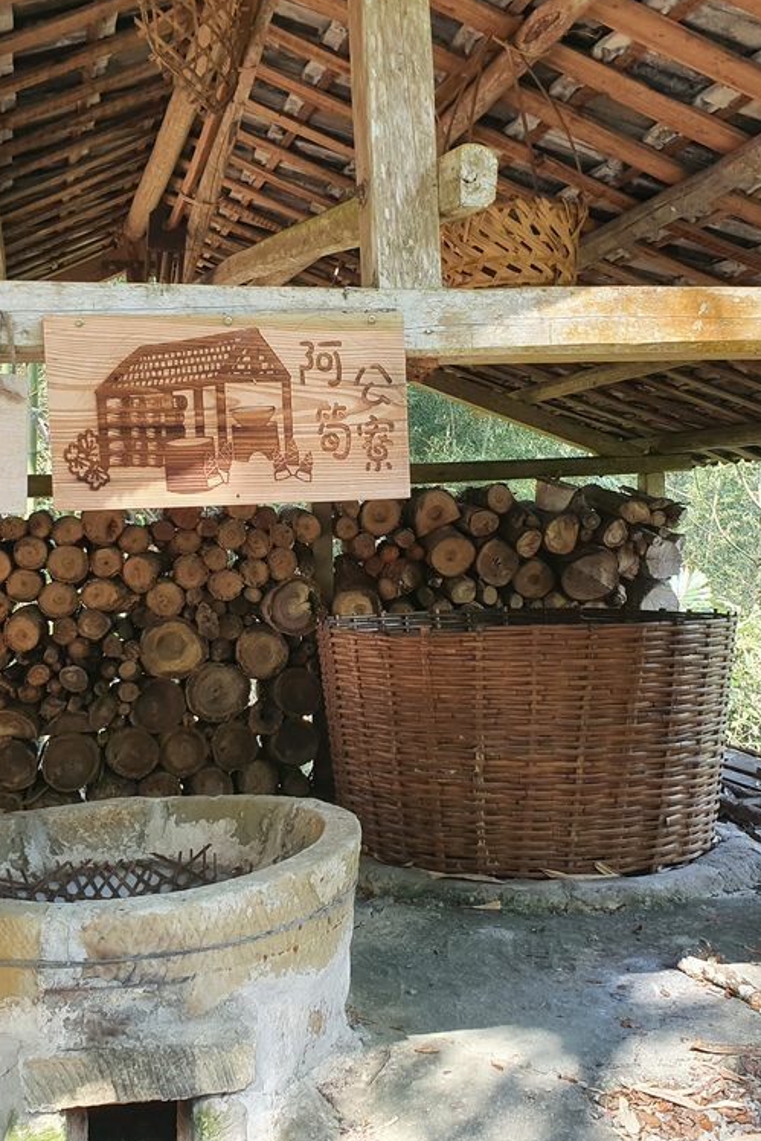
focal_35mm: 37
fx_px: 1173
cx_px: 305
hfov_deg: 35.8
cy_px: 564
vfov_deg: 51.9
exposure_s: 1/120
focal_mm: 4.32
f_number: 2.4
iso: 100
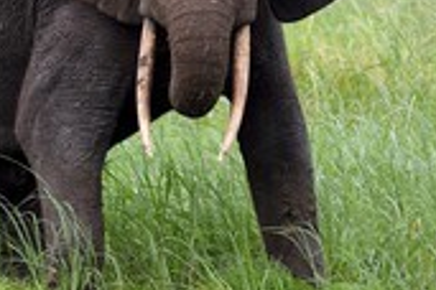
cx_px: 78
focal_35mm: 490
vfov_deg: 2.8
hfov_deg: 4.2
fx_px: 5934
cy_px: 8
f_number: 8
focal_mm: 200
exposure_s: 1/400
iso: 800
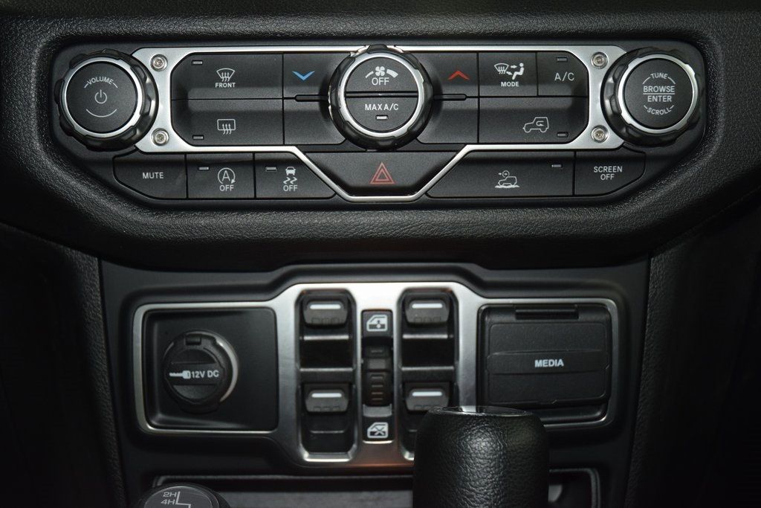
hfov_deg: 33.4
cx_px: 380
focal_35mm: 60
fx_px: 1268
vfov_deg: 22.6
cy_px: 254
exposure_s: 1/15
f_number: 4.2
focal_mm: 40
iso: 1000
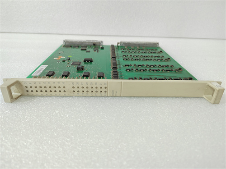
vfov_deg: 58.9
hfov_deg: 73.9
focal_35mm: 23
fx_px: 150
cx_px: 113
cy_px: 84
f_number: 1.9
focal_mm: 5.52
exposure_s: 1/60
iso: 1703
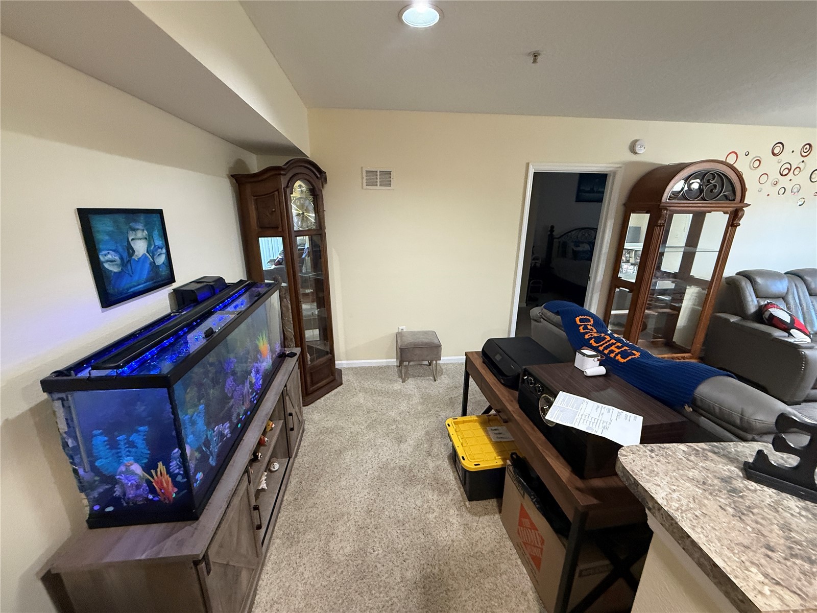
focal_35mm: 14
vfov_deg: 85.7
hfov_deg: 102.1
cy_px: 306
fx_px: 330
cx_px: 408
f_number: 2.2
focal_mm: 2.22
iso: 500
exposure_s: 1/60
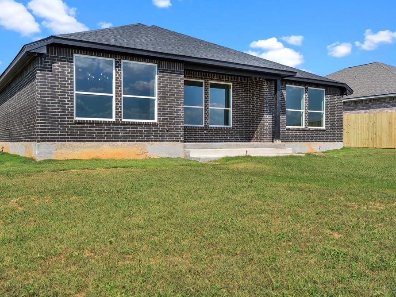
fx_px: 377
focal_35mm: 33
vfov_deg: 42.9
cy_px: 147
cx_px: 198
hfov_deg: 55.4
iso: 100
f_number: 5.6
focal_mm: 30
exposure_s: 1/640
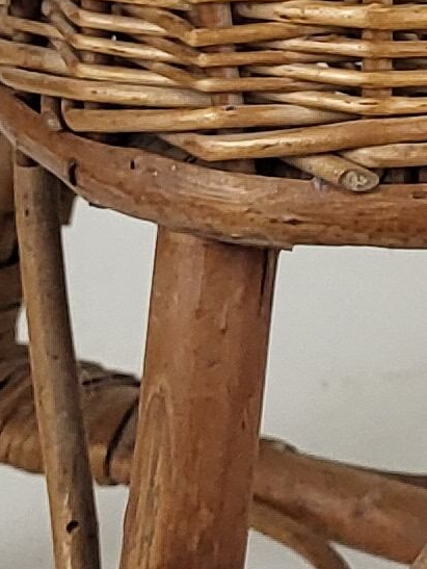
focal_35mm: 190
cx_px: 718
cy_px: -306
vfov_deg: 10.0
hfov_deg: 7.6
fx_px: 3121
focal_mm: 5.4
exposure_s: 1/50
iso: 200
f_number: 1.8
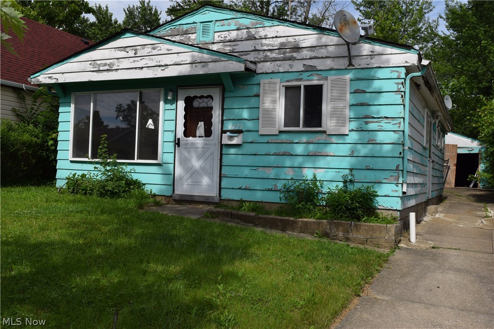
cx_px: 247
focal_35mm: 36
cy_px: 164
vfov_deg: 36.9
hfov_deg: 53.1
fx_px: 494
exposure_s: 1/400
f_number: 10
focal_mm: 24
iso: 200
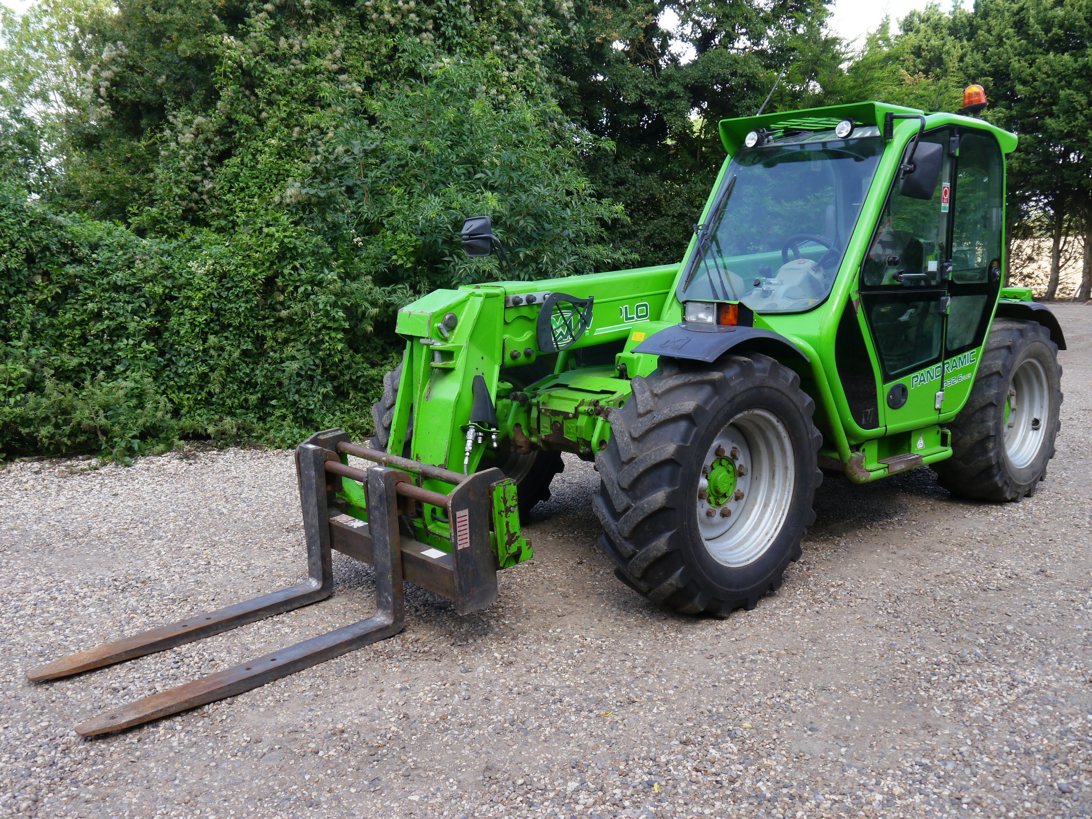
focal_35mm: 32
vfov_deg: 44.2
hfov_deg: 56.8
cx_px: 546
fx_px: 1009
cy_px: 410
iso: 160
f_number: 5.6
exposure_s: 1/160
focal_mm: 16
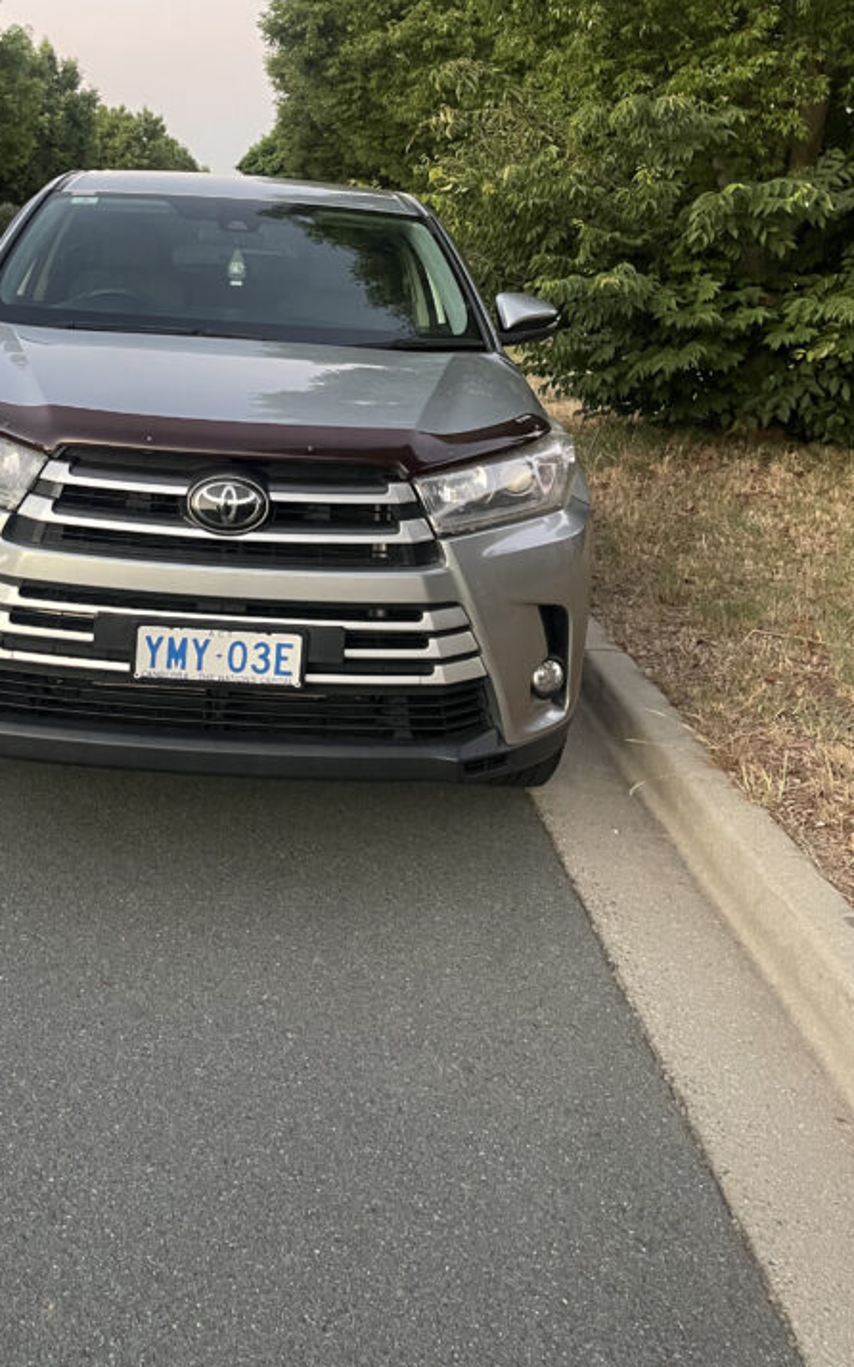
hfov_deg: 33.1
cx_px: 247
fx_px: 1416
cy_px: 412
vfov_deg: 50.2
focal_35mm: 38
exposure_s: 1/60
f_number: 1.6
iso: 500
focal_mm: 5.1
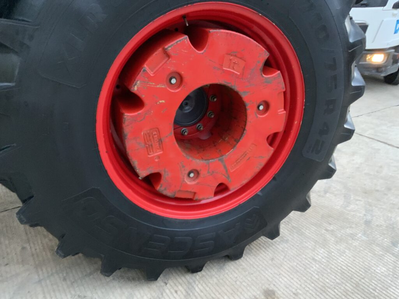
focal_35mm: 29
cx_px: 200
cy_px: 150
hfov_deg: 61.7
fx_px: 334
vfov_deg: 48.2
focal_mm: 3
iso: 250
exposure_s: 1/60
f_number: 1.8
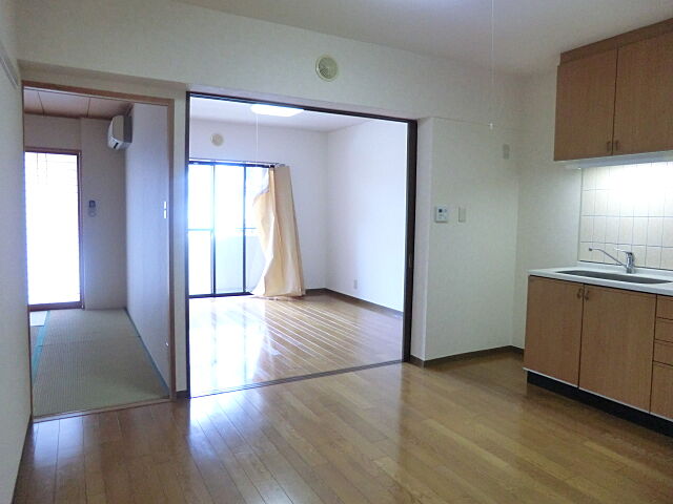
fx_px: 467
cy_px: 252
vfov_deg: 56.8
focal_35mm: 24
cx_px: 336
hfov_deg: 71.6
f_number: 3.2
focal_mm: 4.3
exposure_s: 1/60
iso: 400
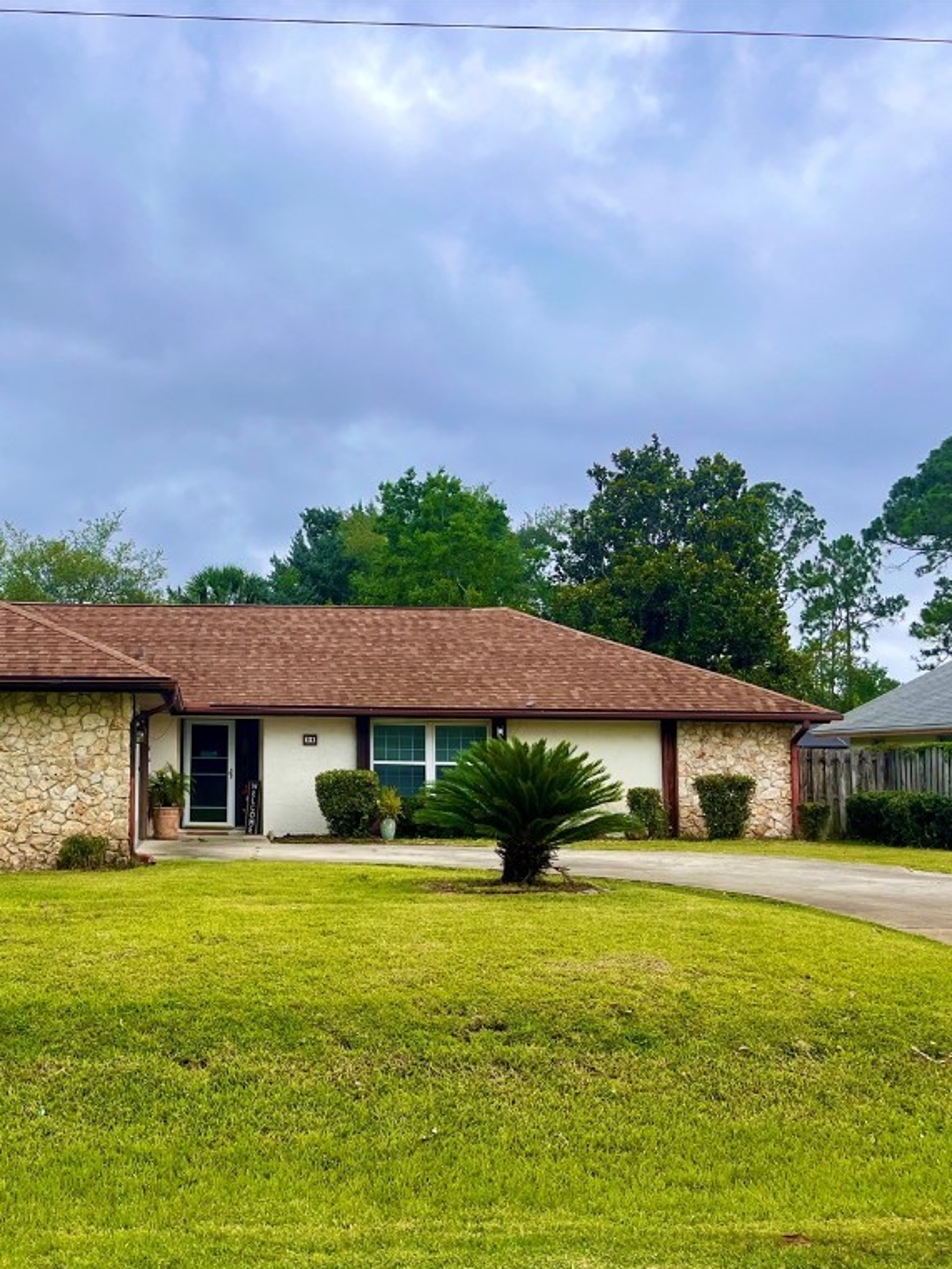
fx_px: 1283
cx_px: 223
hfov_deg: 39.5
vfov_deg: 52.6
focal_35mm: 35
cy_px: 635
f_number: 1.6
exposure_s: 1/1695
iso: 50
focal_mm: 5.1
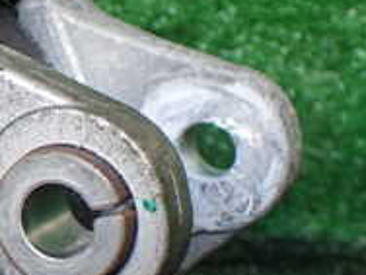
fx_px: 1015
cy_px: 181
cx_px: -195
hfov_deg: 18.1
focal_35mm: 96
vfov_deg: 15.4
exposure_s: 1/125
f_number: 2.3
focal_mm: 5.4
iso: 400
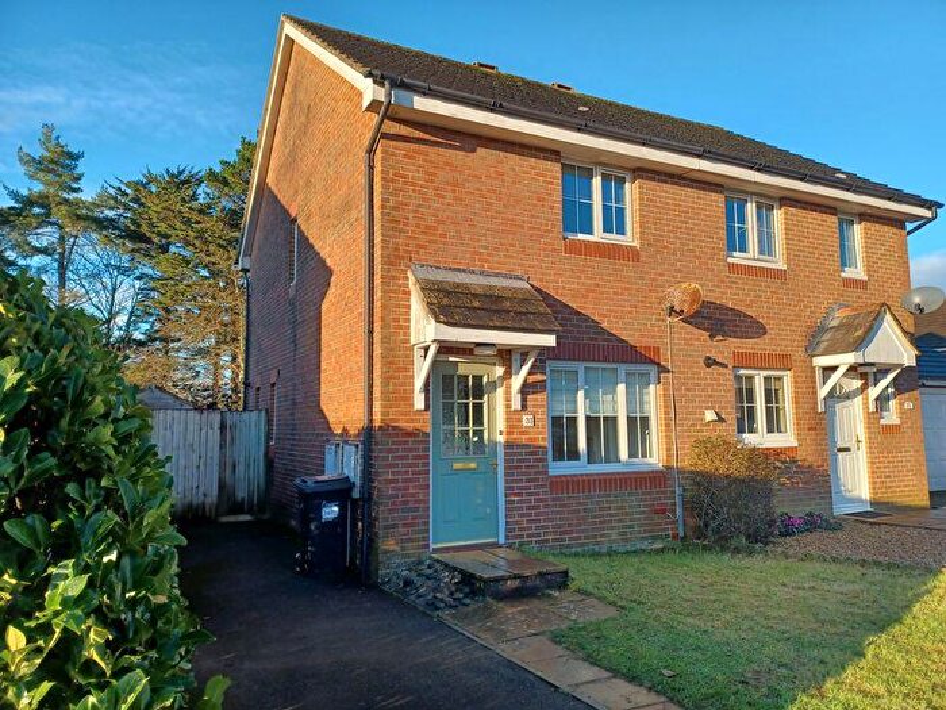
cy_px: 355
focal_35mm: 25
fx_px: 683
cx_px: 473
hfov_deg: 69.4
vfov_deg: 54.9
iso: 32
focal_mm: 4.6
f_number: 1.8
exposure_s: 1/147
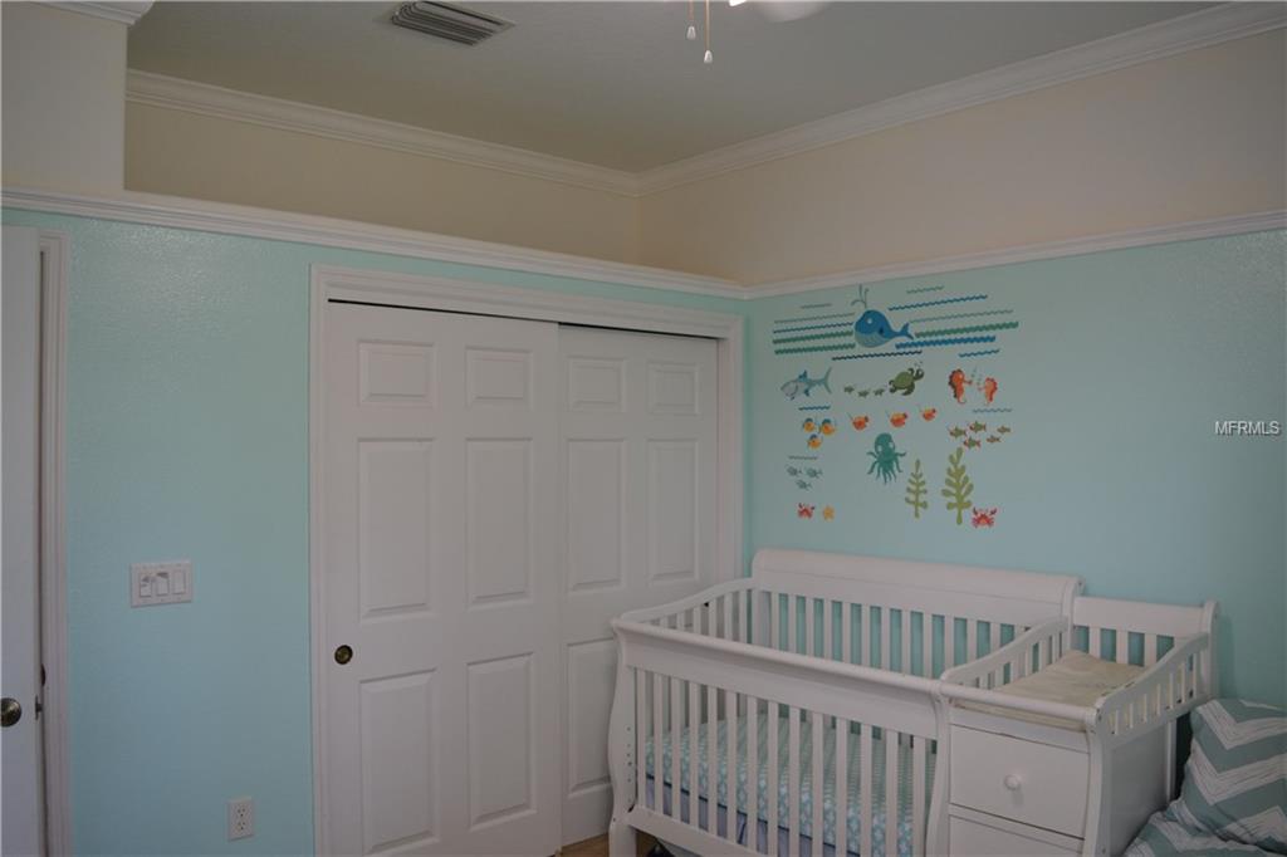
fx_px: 965
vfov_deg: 47.9
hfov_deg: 67.4
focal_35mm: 27
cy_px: 428
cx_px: 644
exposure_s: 1/80
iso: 400
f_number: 4.5
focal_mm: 18
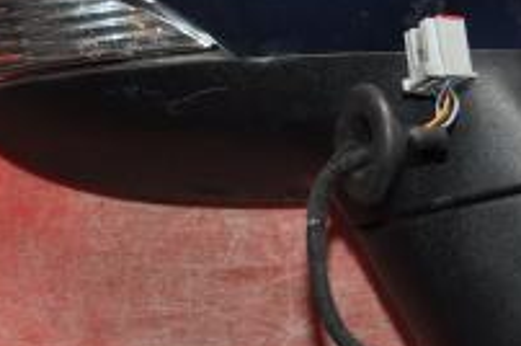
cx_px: 291
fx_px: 1503
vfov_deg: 13.1
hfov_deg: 19.7
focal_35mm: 104
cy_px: 188
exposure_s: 1/60
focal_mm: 28
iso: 640
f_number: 4
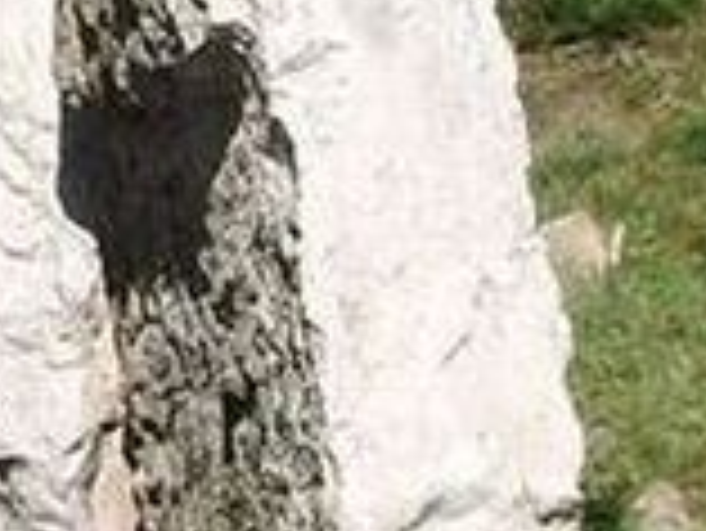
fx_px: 5613
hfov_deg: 7.0
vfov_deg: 5.4
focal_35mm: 275
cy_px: -92
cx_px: -636
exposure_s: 1/320
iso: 50
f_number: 5
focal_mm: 8.2
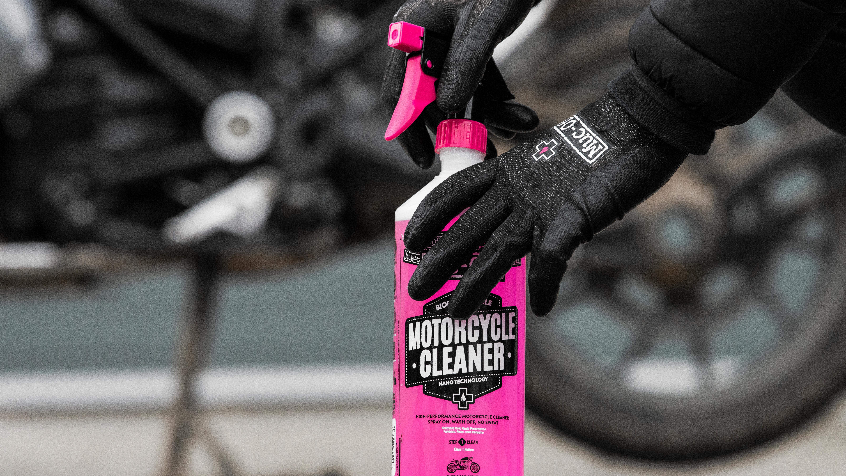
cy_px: 253
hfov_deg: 8.9
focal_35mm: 241
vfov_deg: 5.0
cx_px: 475
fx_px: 5406
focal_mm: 200
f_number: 6.3
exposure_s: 1/800
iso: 2000
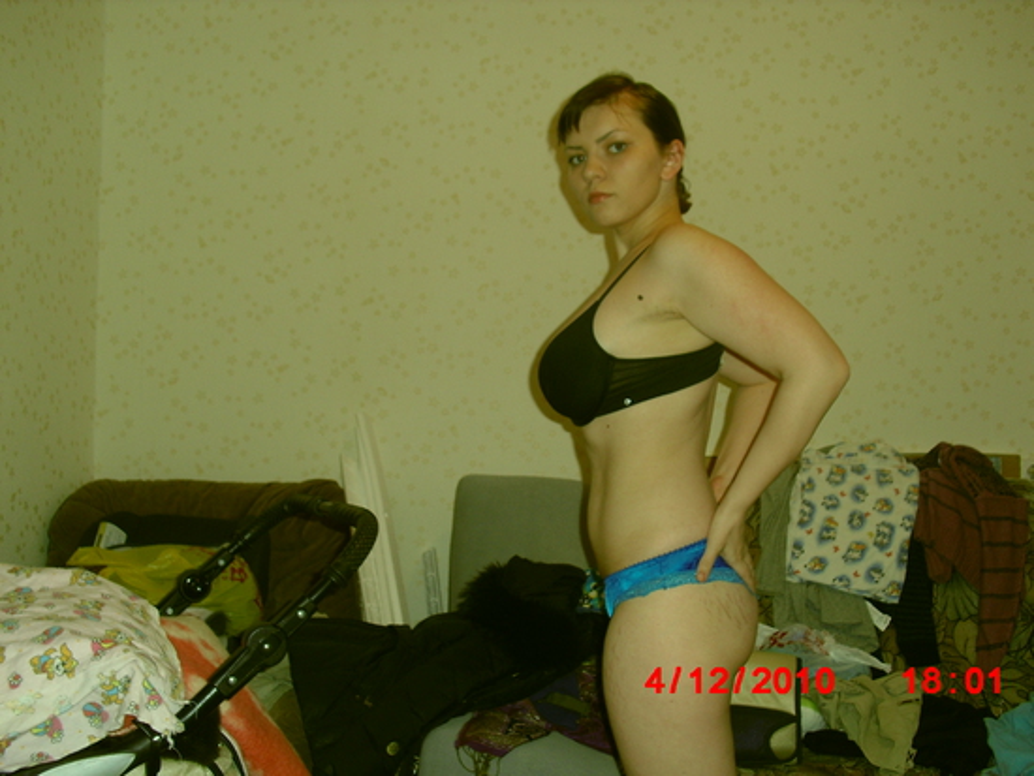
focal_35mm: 36
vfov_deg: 39.7
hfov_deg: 51.3
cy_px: 388
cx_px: 517
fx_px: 1076
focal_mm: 6.3
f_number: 3.1
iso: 100
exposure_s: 1/60
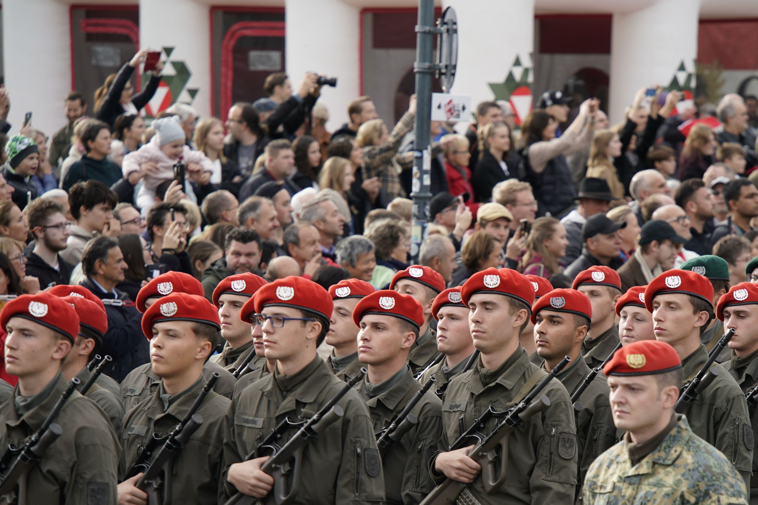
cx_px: 495
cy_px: 360
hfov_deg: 9.9
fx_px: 4358
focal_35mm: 207
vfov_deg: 6.6
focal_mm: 144
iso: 160
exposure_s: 1/250
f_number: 5
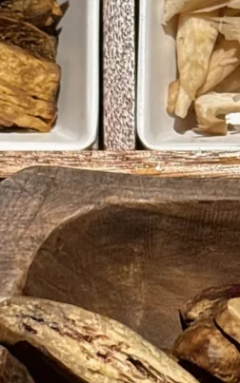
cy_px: 161
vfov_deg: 11.5
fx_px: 1904
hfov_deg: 7.2
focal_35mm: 182
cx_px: 277
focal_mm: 6.76
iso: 50
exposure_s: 1/100
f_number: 1.78
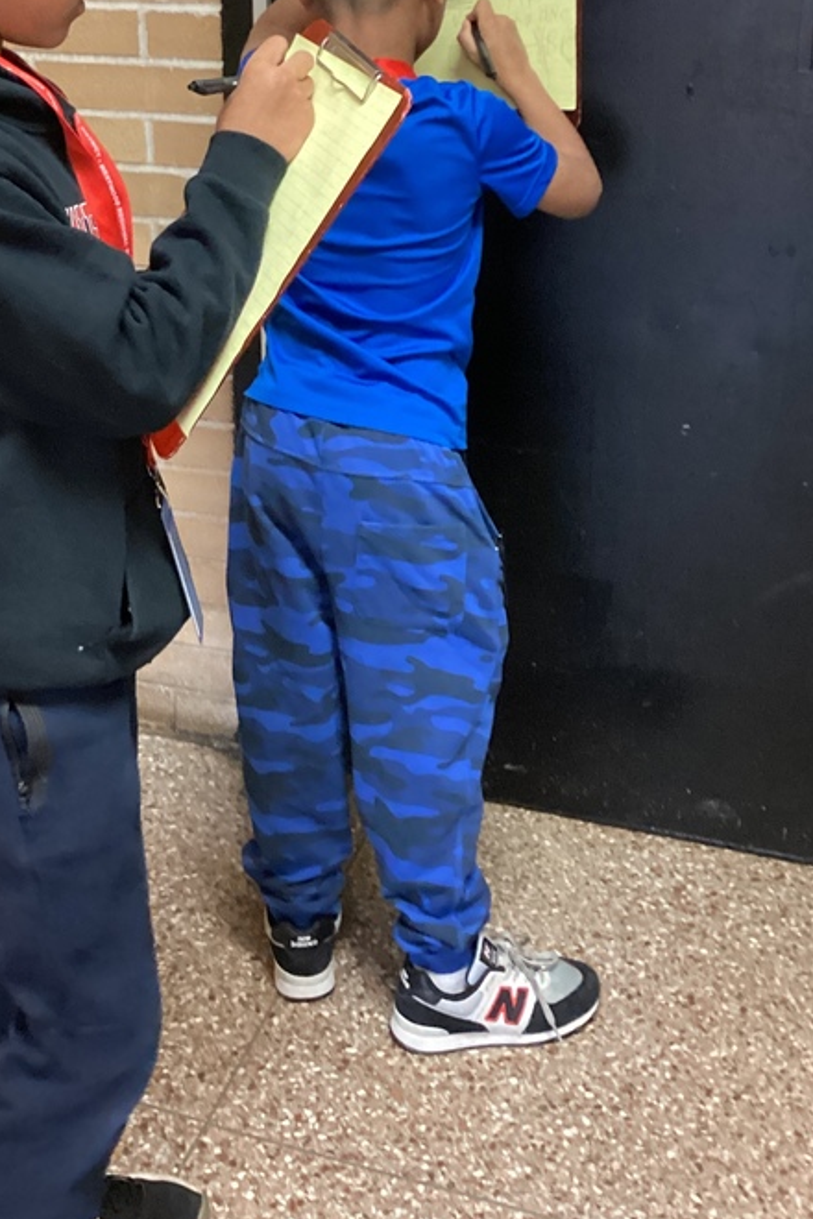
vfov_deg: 38.8
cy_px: 345
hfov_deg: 26.9
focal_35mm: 50
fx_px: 1694
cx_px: 314
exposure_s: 1/25
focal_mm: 3.3
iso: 400
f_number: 2.4
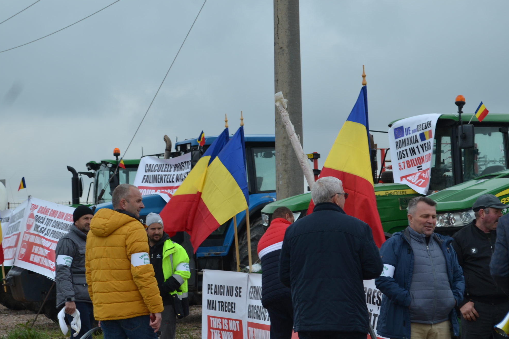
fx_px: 1258
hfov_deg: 22.9
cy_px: 217
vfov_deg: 15.3
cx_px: 268
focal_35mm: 89
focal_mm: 46
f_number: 6.3
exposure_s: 1/160
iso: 100
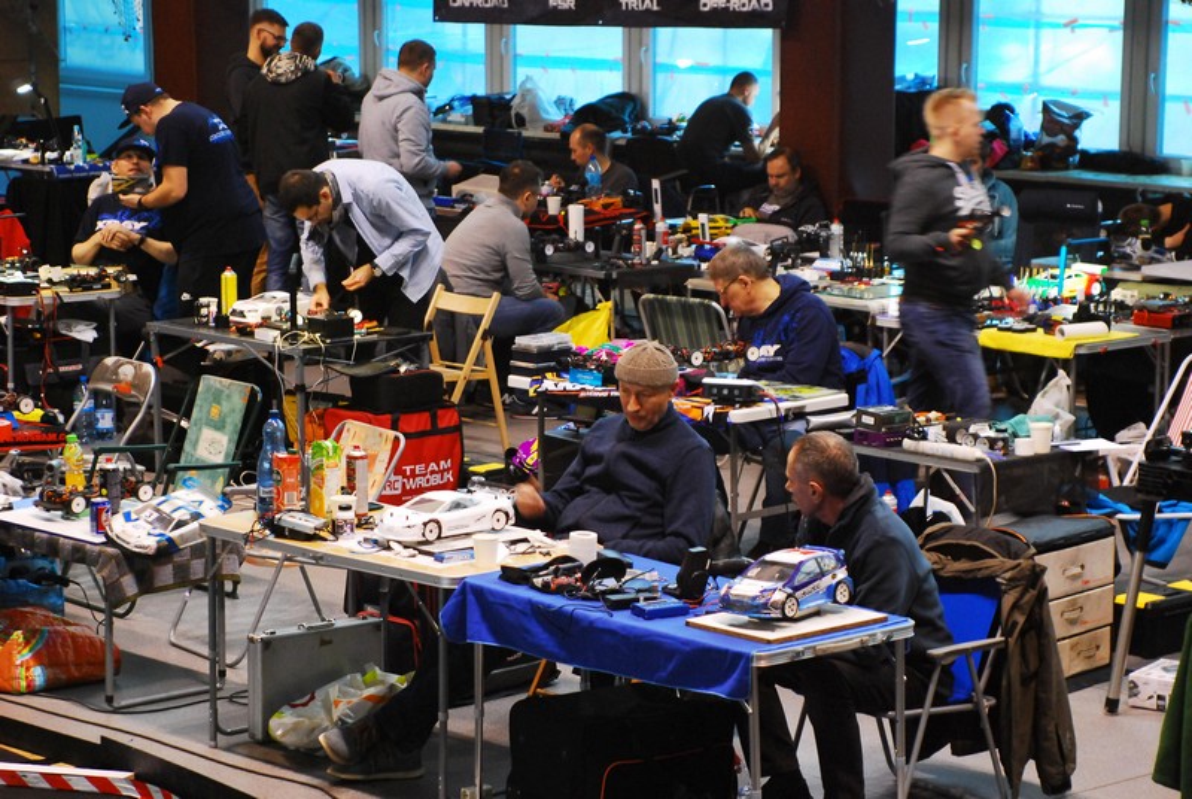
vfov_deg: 13.1
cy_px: 400
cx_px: 596
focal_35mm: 105
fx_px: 3482
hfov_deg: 19.4
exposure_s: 1/40
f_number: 4.5
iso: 1000
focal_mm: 70
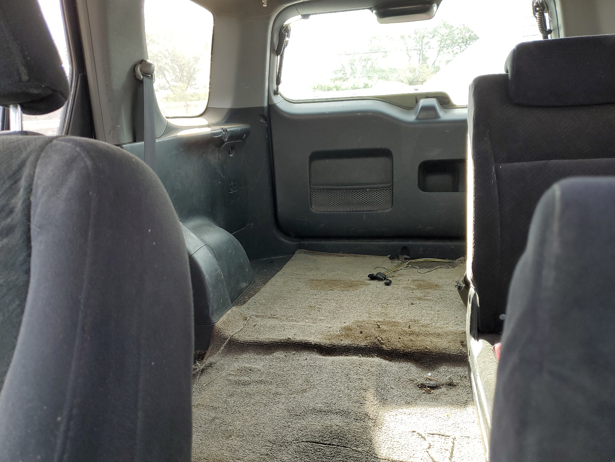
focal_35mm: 26
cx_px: 308
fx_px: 462
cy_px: 231
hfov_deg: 67.3
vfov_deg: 53.1
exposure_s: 1/120
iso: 63
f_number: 1.5
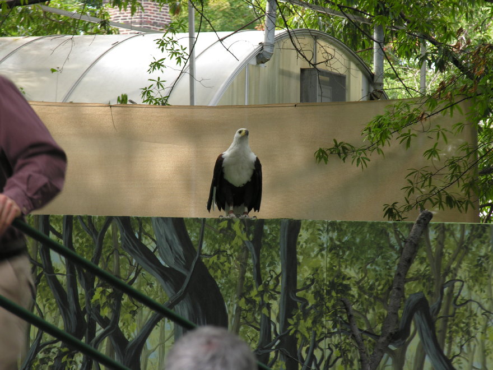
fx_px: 4144
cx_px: 246
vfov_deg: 5.1
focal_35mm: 291
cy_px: 185
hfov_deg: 6.8
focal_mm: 74
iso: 59
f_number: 4.8
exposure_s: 1/30
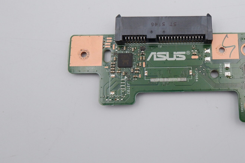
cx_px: 182
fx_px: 306
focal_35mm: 45
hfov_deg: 42.3
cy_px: 58
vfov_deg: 29.7
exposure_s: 1/450
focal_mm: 15
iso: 1250
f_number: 7.1
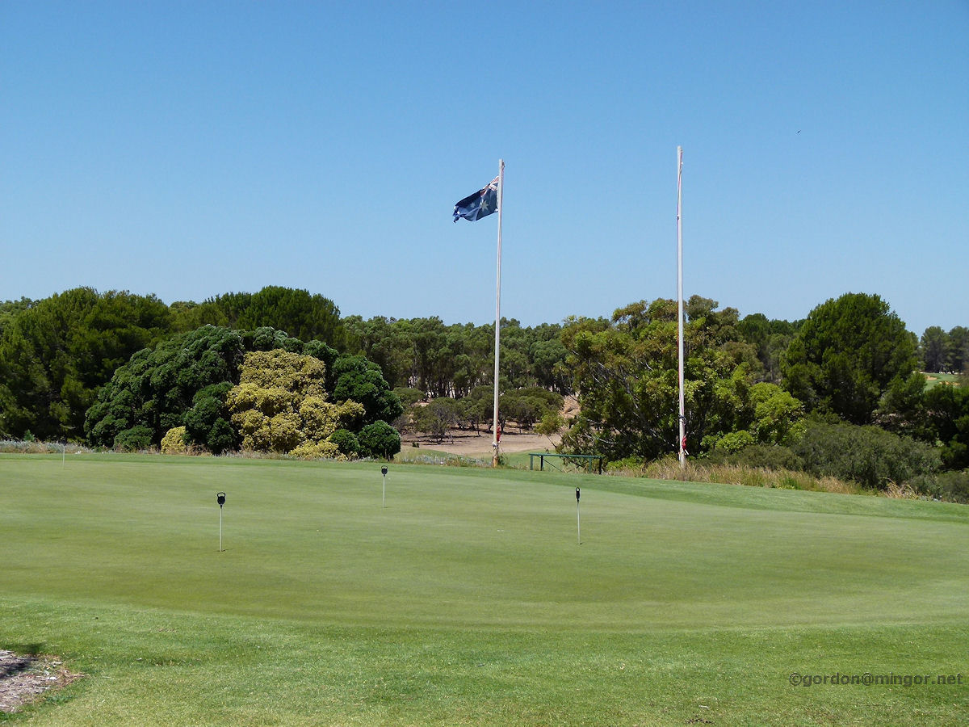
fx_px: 1708
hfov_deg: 31.7
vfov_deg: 24.0
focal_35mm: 61
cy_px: 364
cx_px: 484
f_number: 4
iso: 100
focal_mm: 11
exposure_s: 1/1300
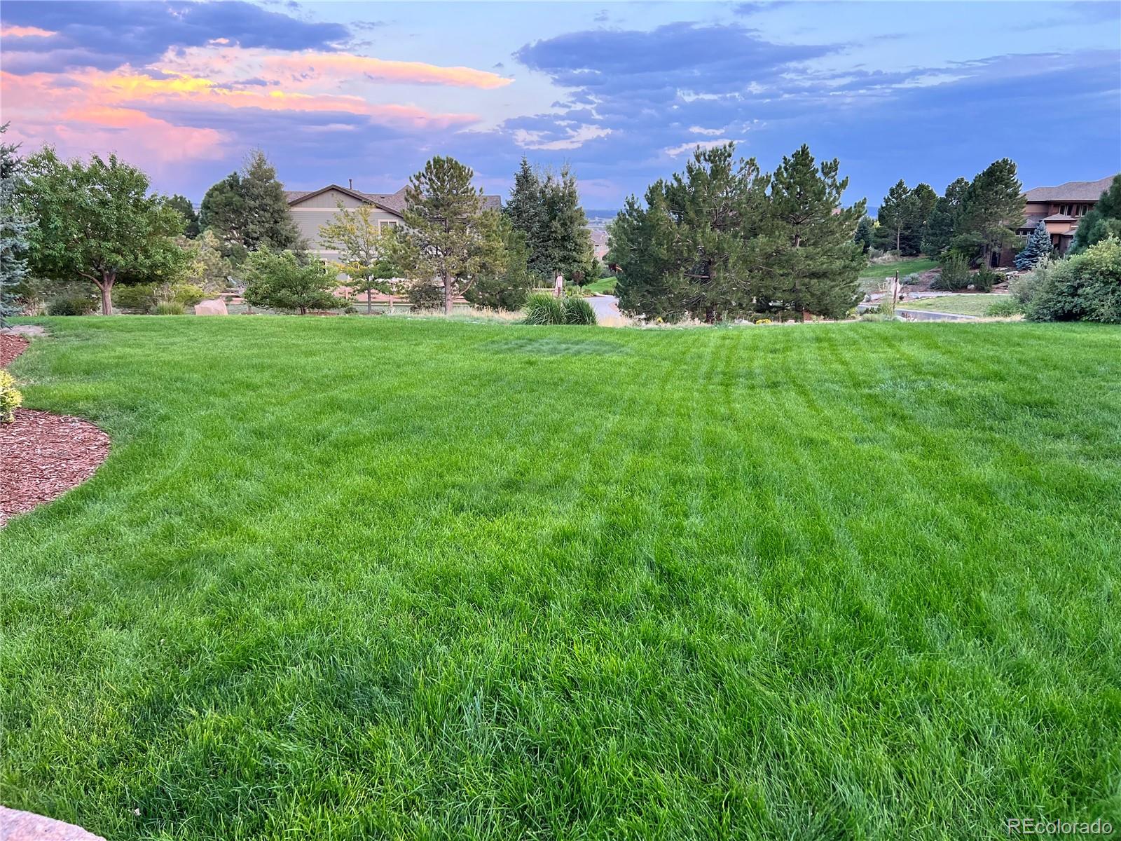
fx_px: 842
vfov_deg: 53.1
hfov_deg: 67.3
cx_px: 560
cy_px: 420
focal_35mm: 26
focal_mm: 5.7
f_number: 1.5
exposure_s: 1/121
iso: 125
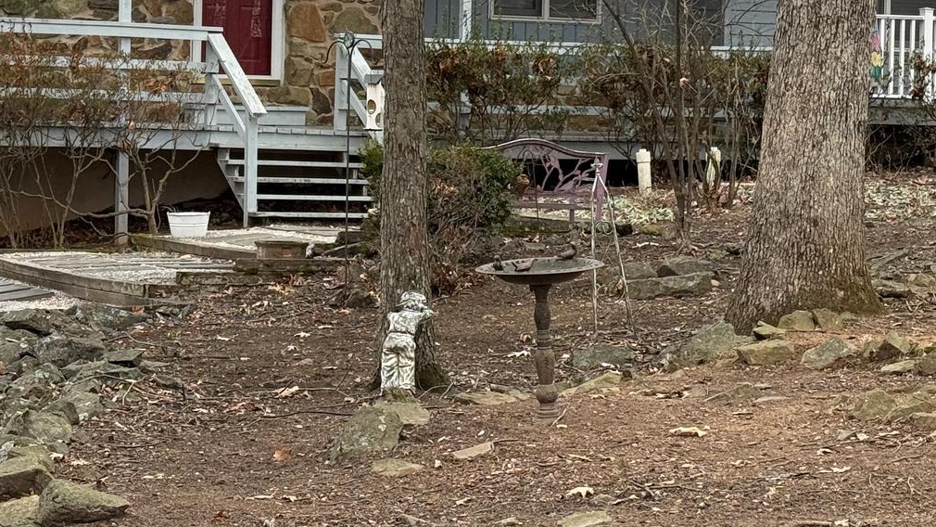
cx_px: 352
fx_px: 2631
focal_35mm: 106
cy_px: 96
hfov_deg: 20.1
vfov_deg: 11.4
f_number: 1.78
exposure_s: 1/342
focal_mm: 6.76
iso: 80
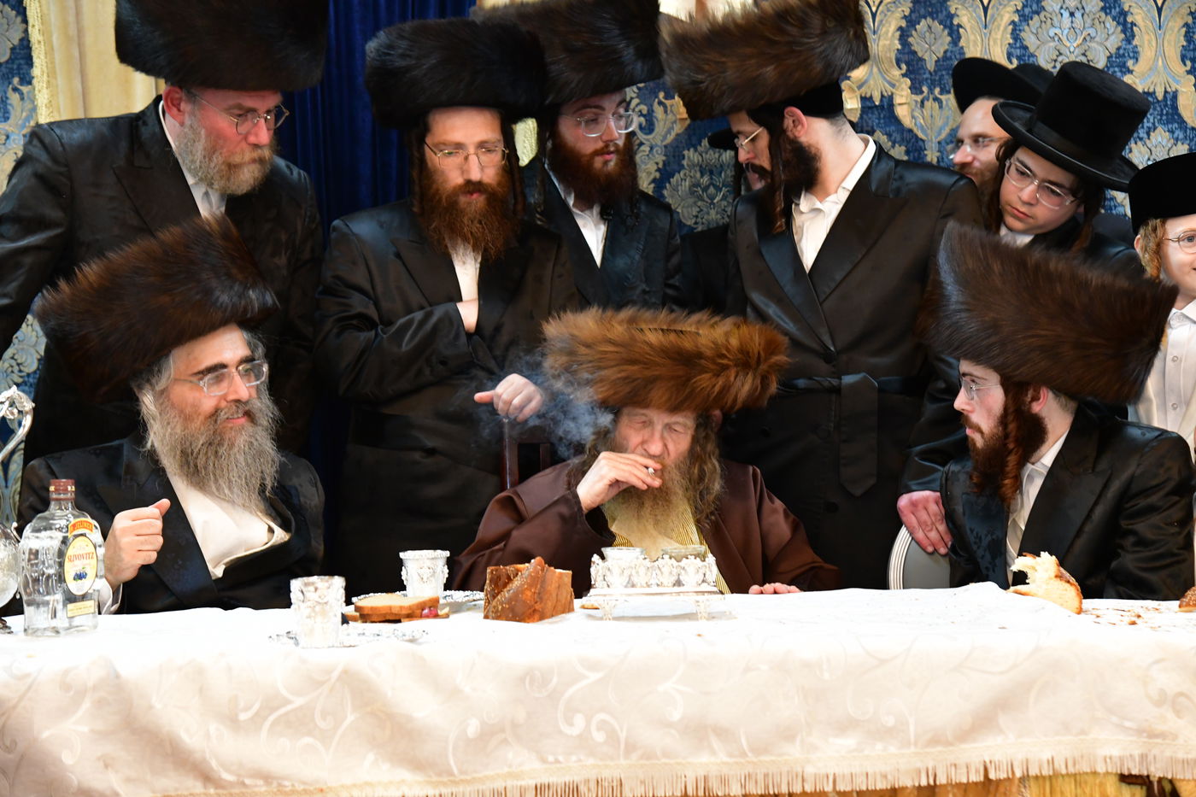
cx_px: 598
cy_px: 398
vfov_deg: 20.6
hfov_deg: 30.5
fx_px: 2192
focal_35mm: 66
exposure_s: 1/100
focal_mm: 66
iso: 4000
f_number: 5.6
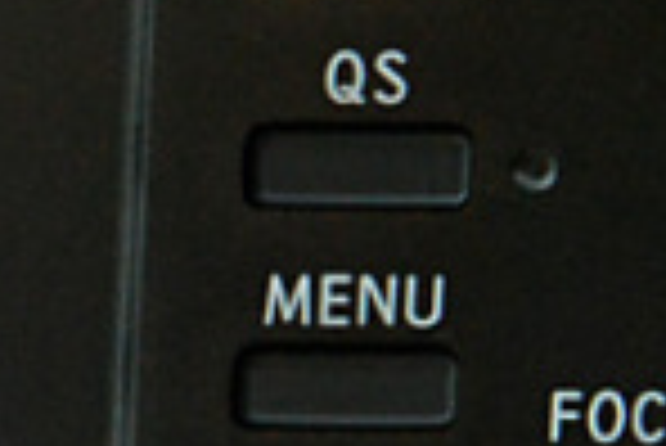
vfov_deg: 5.1
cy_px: 514
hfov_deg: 7.3
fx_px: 4981
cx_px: -702
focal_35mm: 269
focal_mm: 38
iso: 2200
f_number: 6.3
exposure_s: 1/60
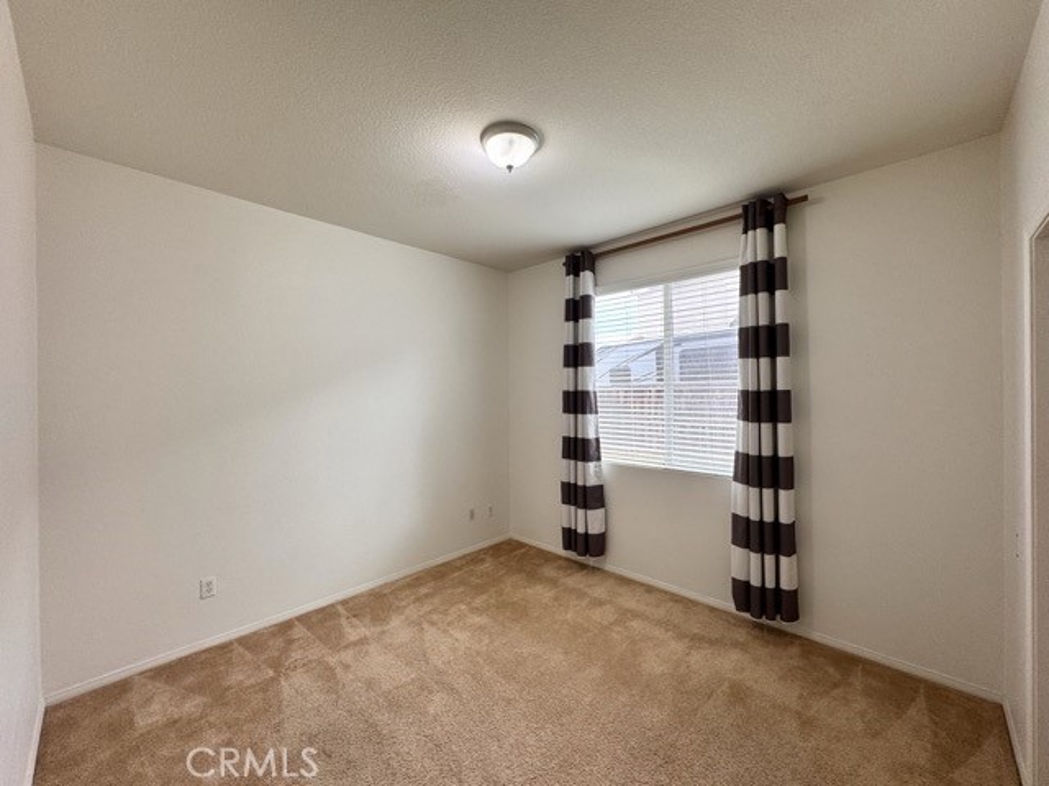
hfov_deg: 102.1
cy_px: 393
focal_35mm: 14
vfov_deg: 85.7
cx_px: 524
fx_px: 424
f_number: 2.2
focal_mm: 2.22
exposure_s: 1/120
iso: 100
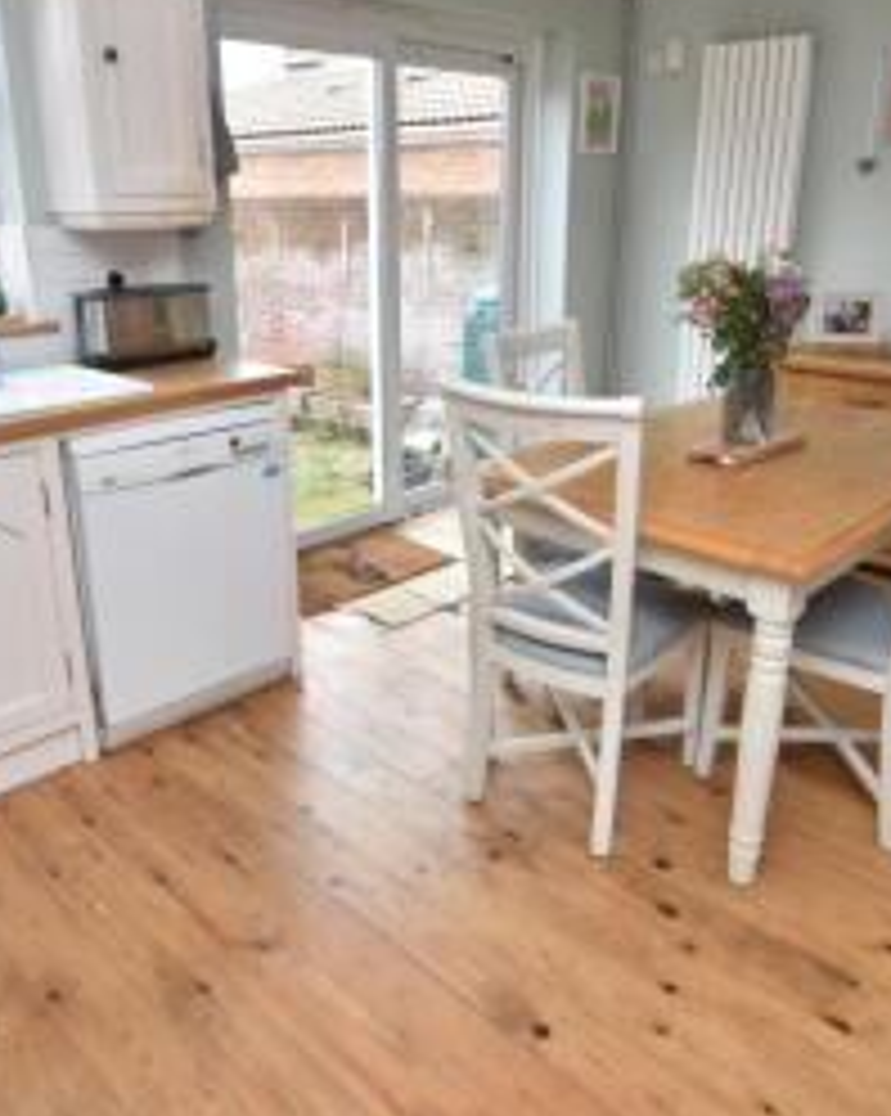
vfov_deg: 64.0
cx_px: 432
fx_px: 891
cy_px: 506
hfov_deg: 53.1
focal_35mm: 27
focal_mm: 10
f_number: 4
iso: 100
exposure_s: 1/60
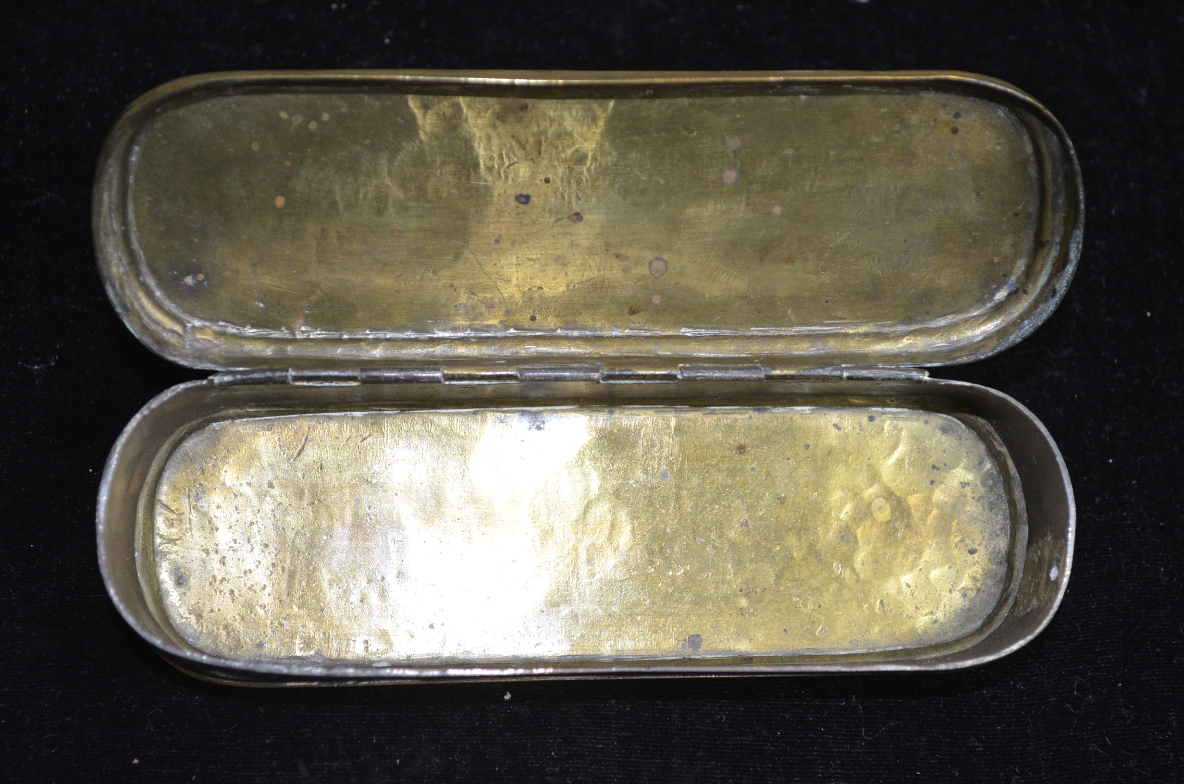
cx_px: 592
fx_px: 2265
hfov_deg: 29.3
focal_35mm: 69
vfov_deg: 19.6
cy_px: 392
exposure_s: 1/60
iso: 1600
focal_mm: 46
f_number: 5.3
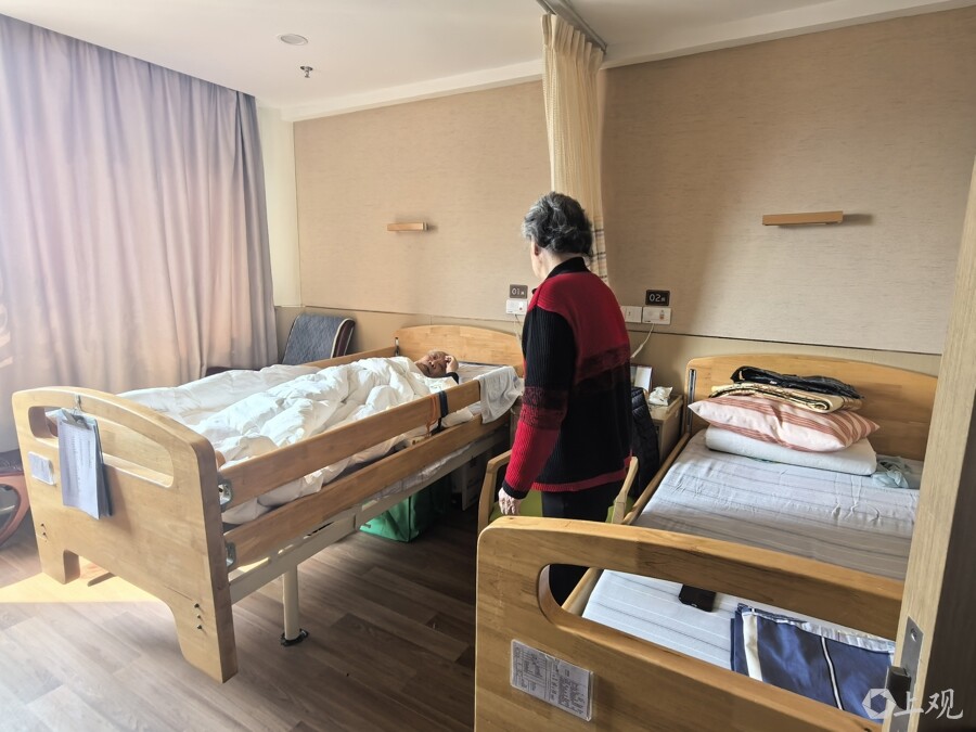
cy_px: 366
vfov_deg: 71.6
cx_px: 488
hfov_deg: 87.8
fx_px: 508
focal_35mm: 18
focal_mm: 1.95
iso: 100
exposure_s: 1/100
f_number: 2.2
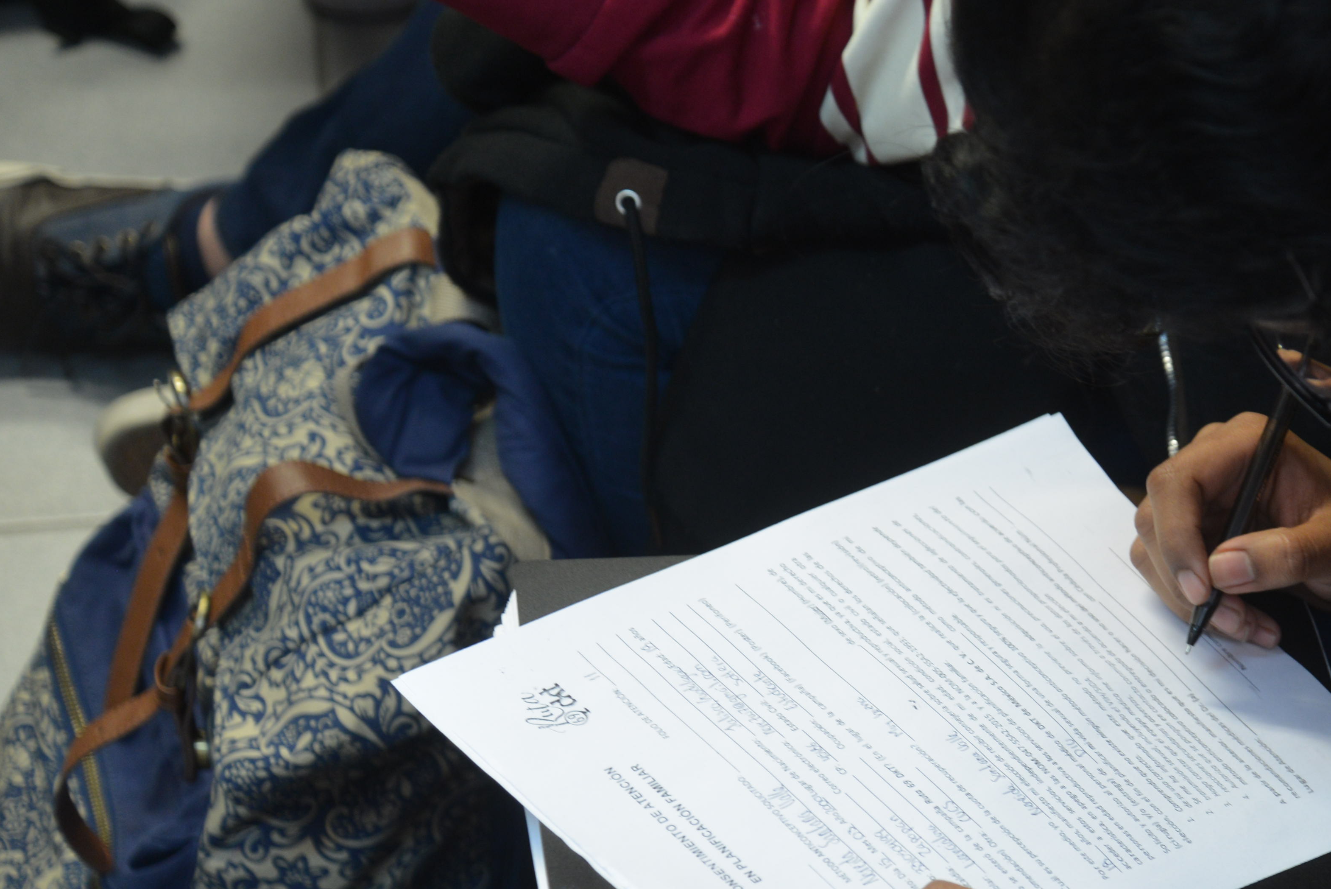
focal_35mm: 92
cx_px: 1213
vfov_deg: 14.8
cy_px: 659
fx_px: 3402
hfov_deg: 21.6
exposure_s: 1/30
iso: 800
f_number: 4.2
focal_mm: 48
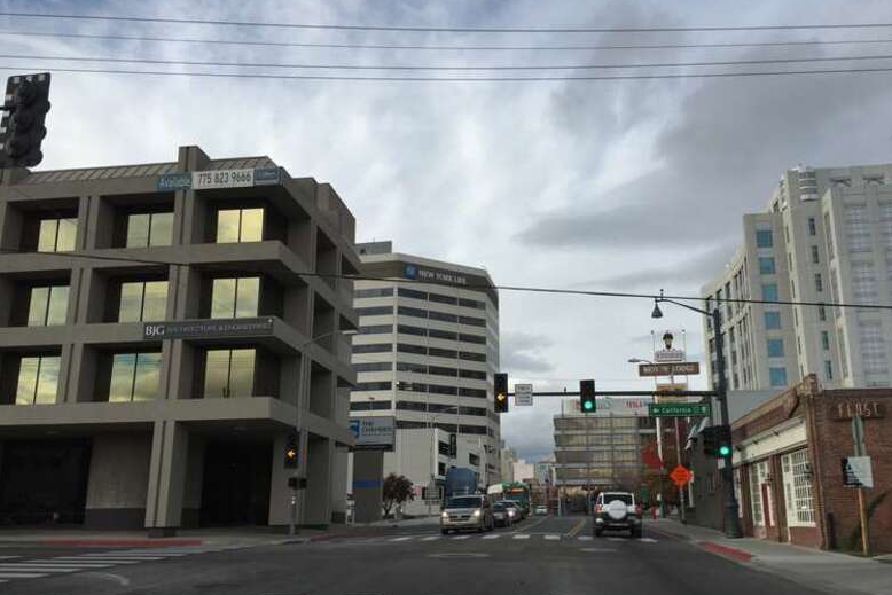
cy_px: 330
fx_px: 768
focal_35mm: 31
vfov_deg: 42.3
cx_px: 457
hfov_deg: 60.3
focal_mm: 4.15
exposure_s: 1/1068
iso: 32
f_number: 2.2
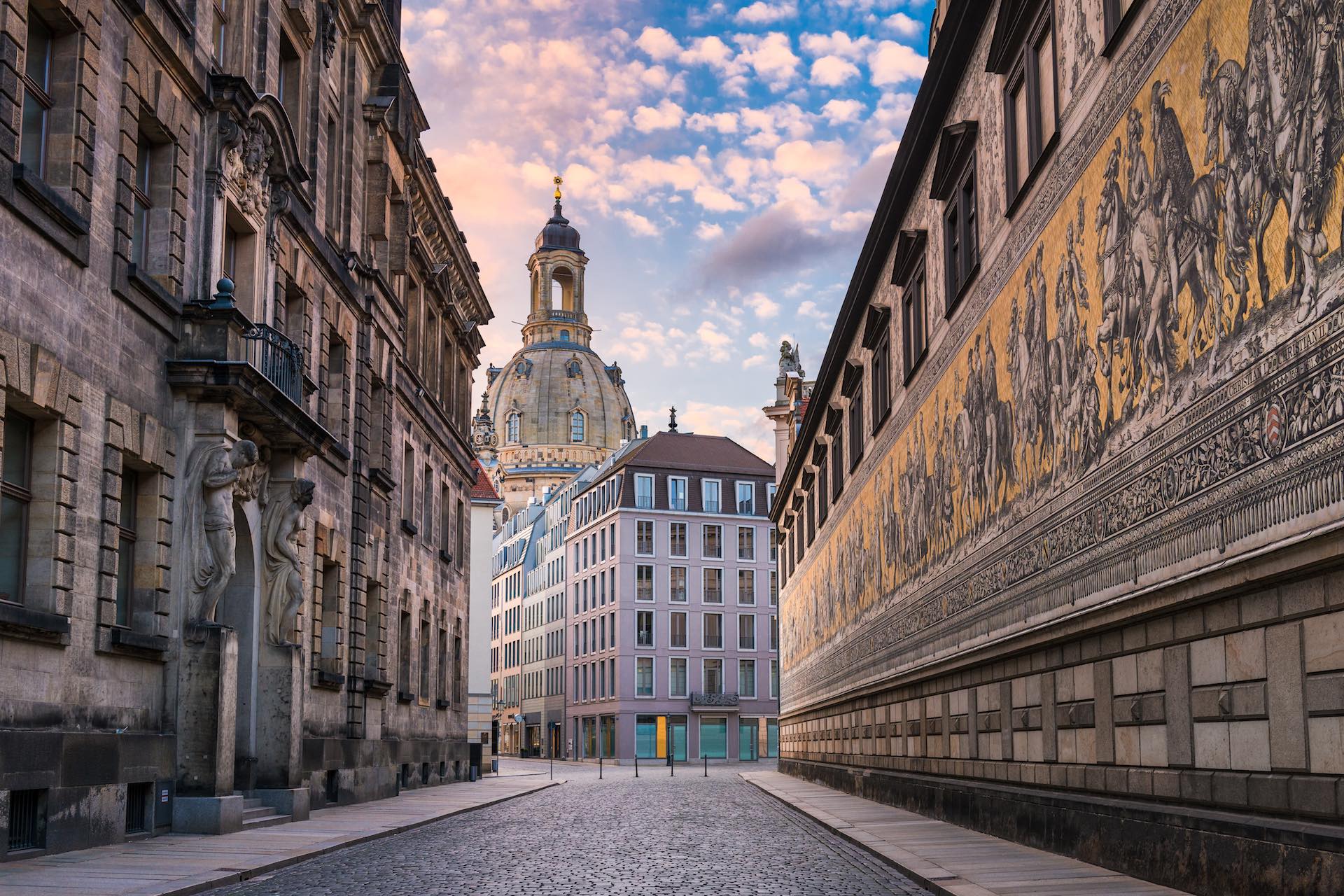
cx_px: 672
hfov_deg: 50.7
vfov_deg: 35.1
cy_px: 448
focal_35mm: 38
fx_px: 1419
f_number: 8
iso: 200
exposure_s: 1/30
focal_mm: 38
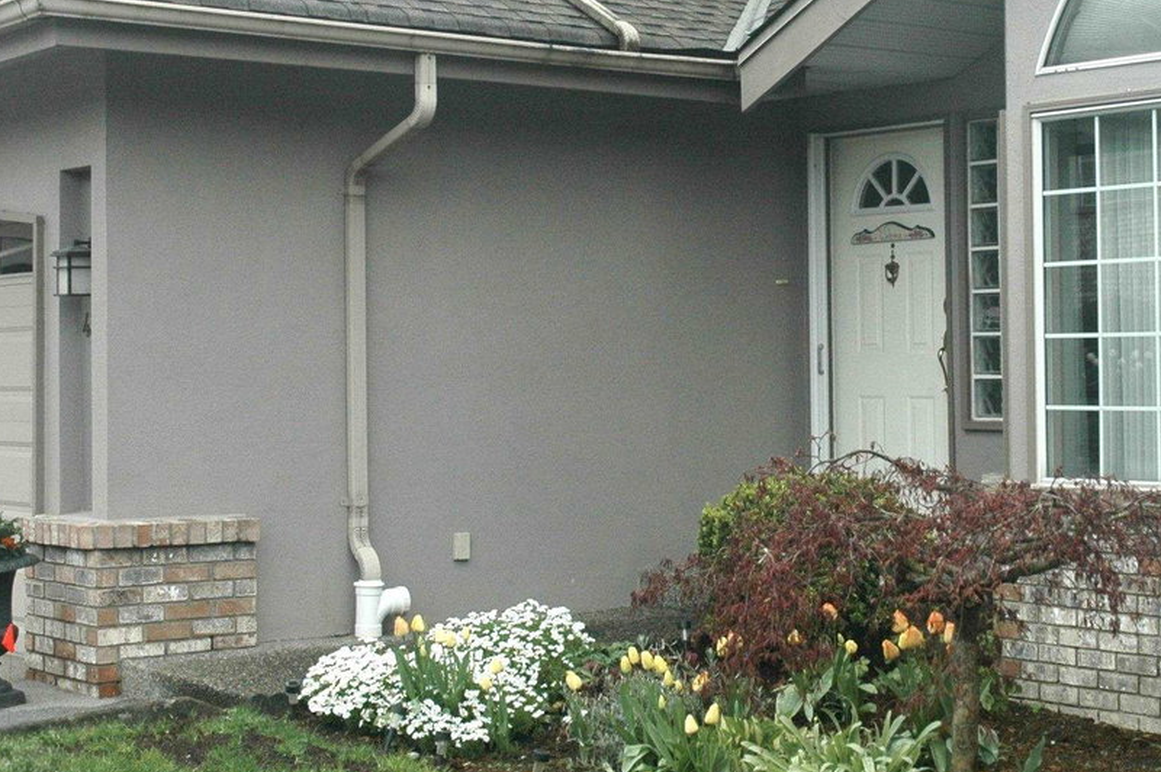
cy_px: 300
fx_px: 2320
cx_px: 749
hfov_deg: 28.0
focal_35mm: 72
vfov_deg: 18.9
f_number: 5.6
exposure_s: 1/125
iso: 320
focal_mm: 24
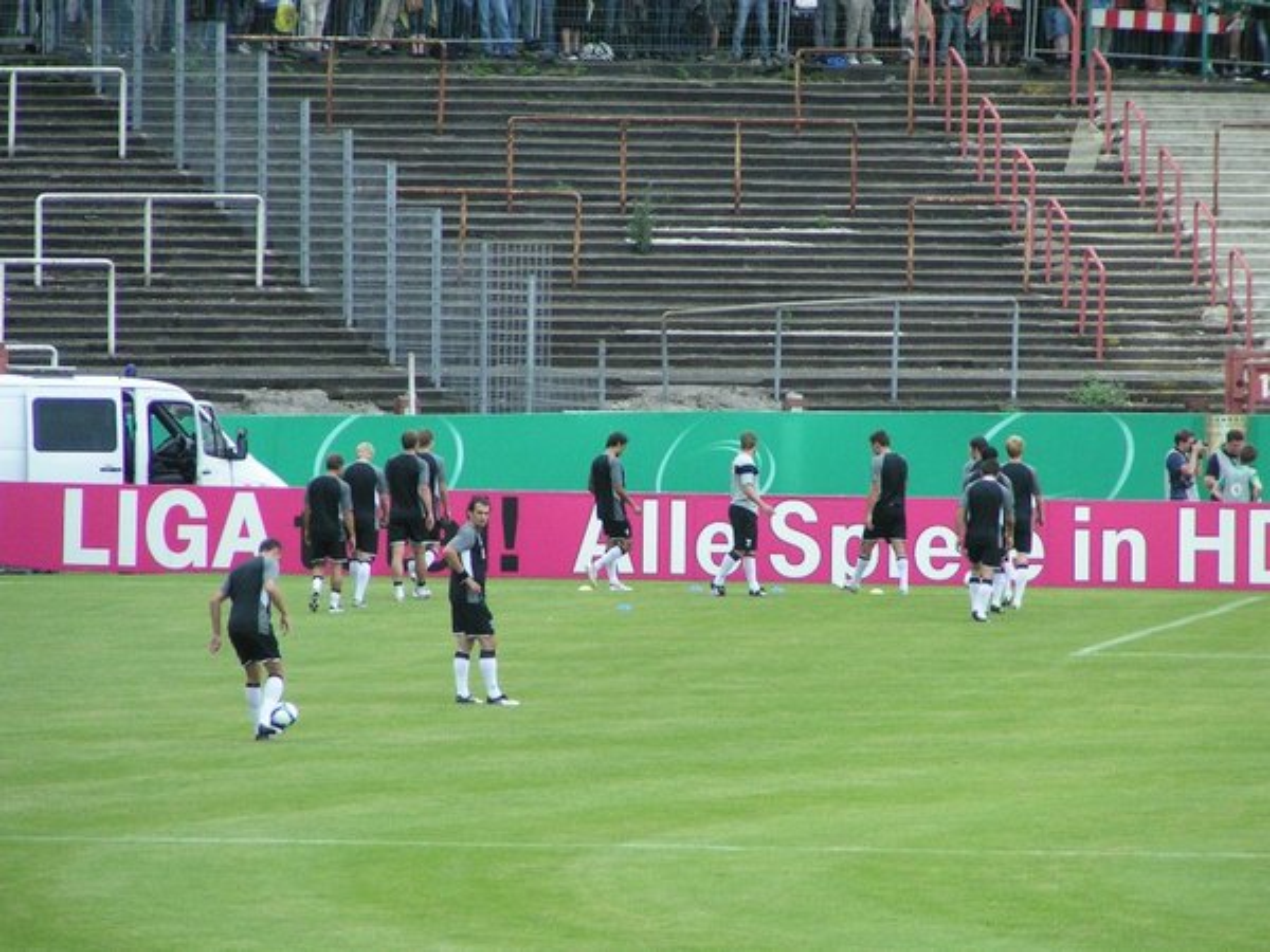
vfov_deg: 3.9
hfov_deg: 5.2
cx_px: 635
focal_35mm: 380
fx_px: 13942
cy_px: 476
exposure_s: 1/400
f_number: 3.5
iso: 200
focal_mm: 58
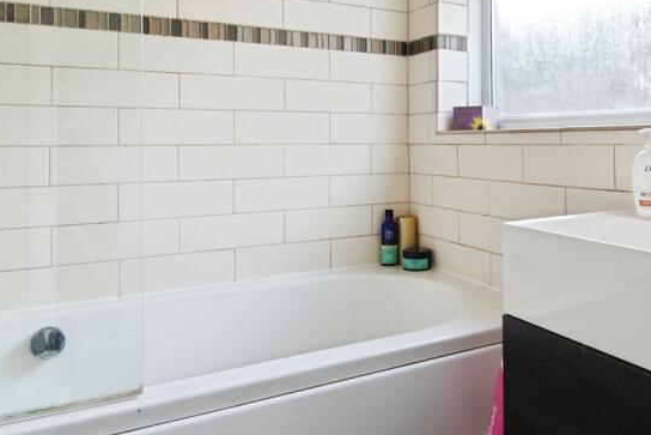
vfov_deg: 40.2
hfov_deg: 57.6
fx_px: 579
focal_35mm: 32
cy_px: 116
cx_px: 424
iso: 640
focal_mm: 17
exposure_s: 1/50
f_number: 10
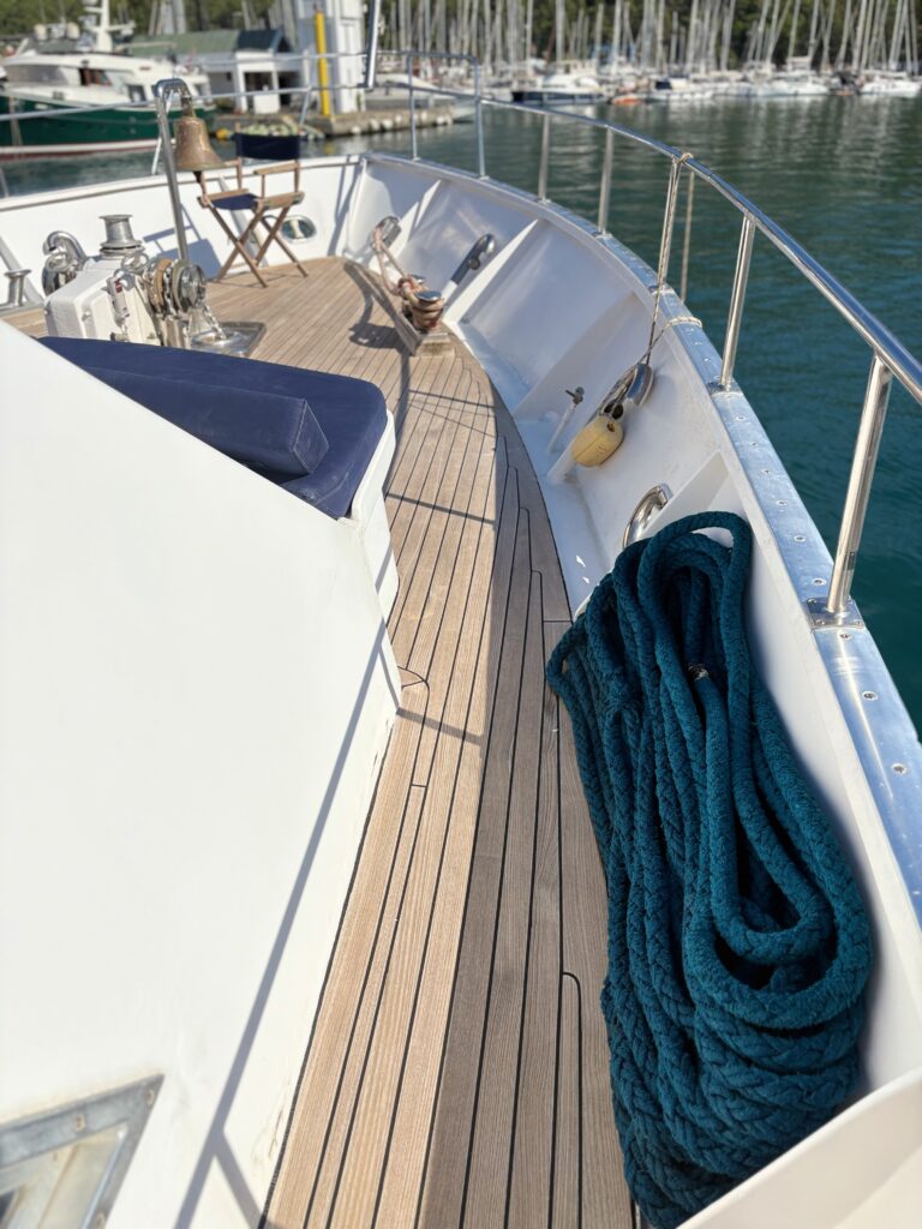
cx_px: 461
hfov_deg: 53.1
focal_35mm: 26
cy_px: 614
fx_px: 923
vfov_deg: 67.3
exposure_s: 1/4065
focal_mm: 5.96
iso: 50
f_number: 1.6
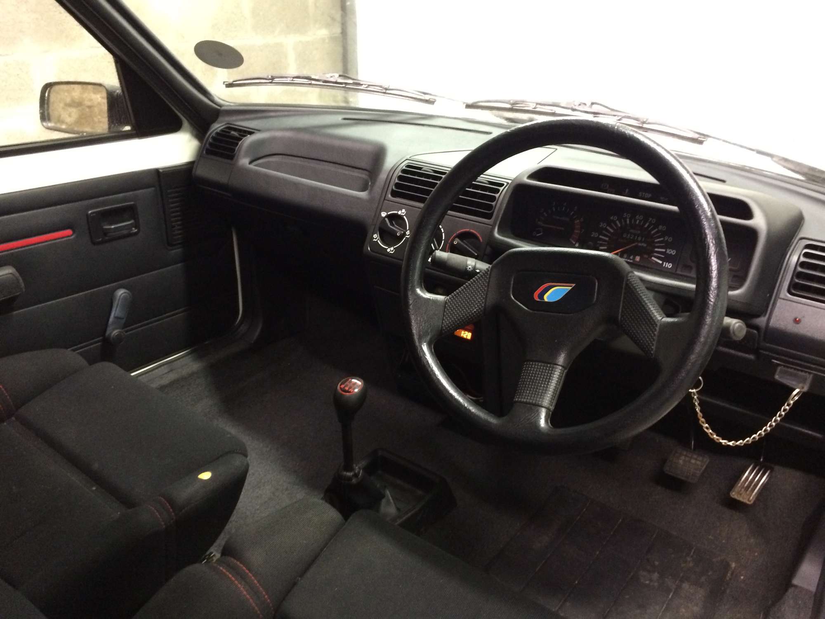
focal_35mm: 29
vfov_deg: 48.2
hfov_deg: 61.7
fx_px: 691
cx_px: 412
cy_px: 310
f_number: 2.2
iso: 320
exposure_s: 1/15
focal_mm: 4.15
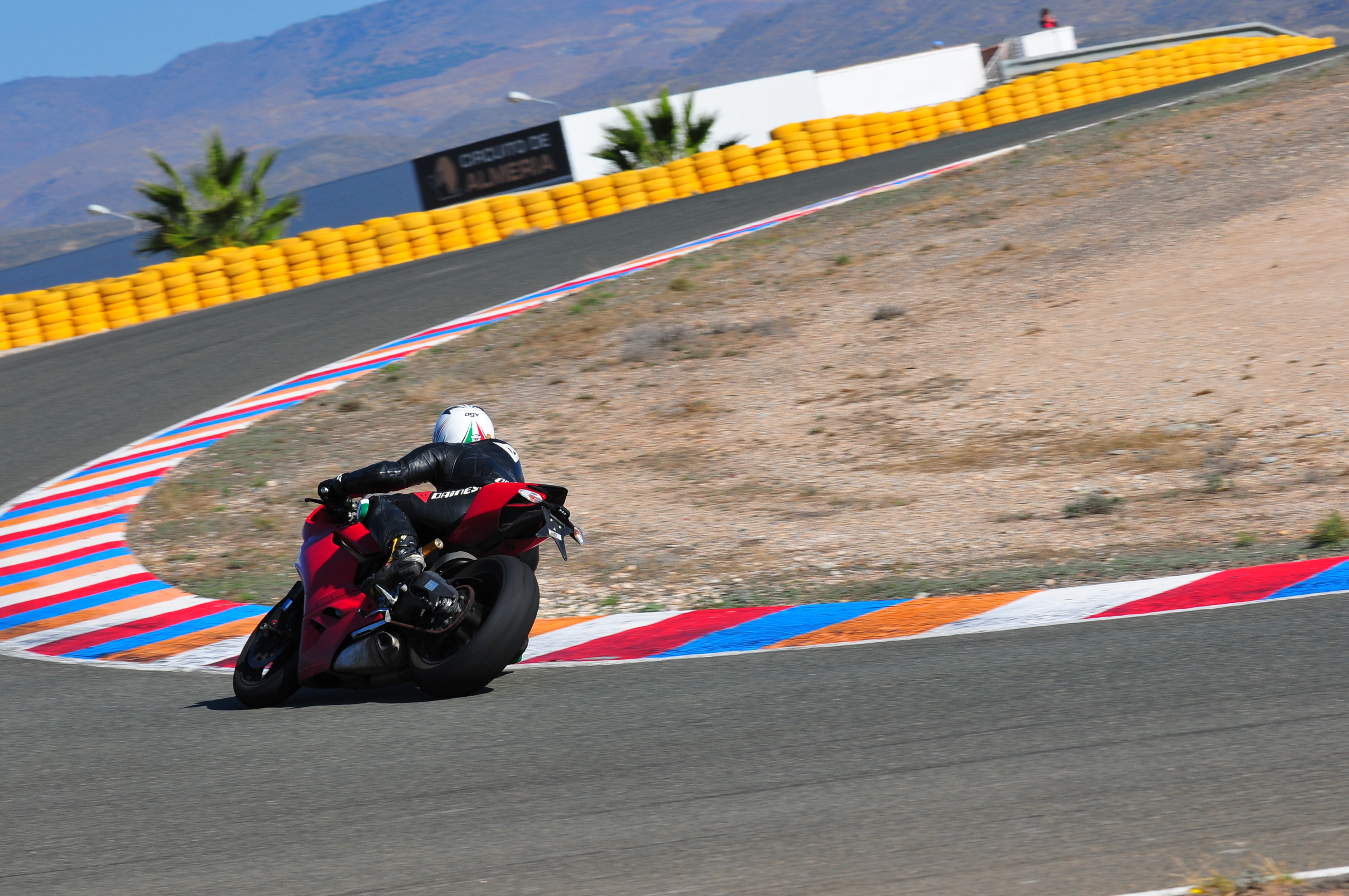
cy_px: 448
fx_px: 7579
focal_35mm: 202
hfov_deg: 10.2
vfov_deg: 6.8
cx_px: 674
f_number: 11
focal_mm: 135
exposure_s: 1/320
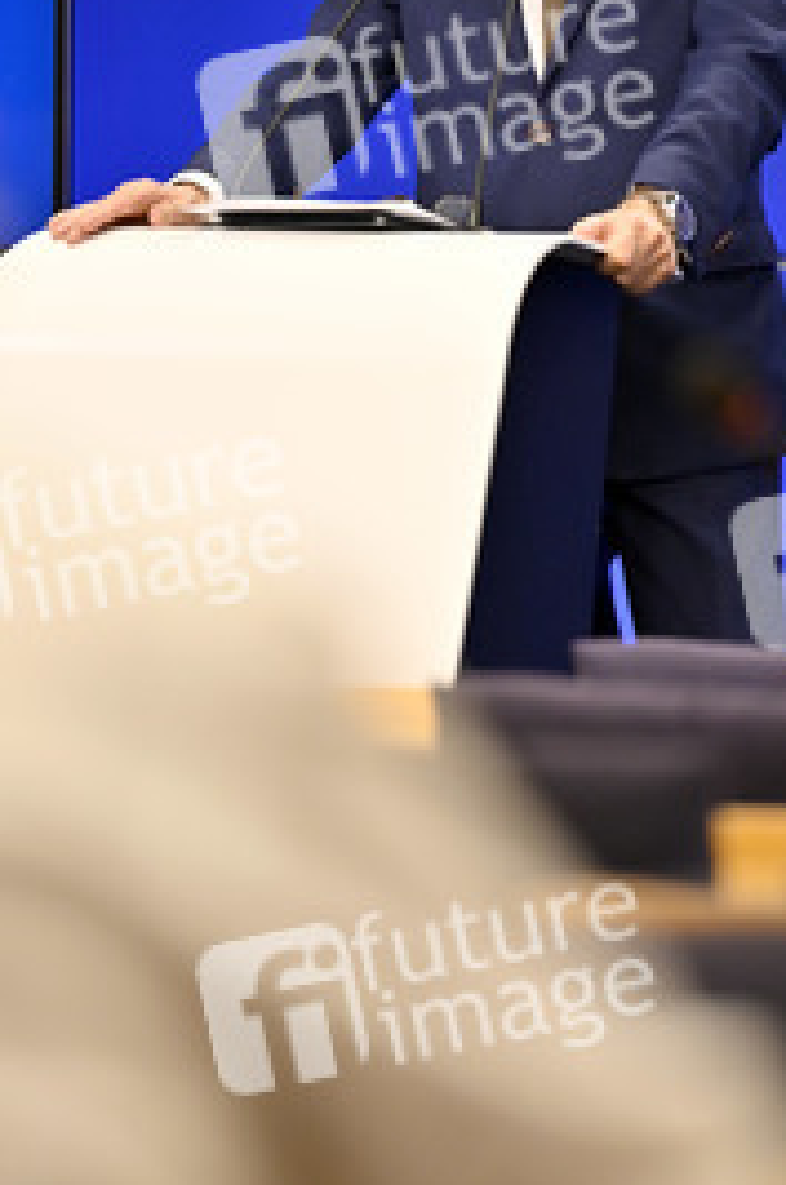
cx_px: 555
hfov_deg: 4.6
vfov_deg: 6.9
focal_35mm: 300
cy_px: 324
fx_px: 9863
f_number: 2.8
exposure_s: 1/320
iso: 1000
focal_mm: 200
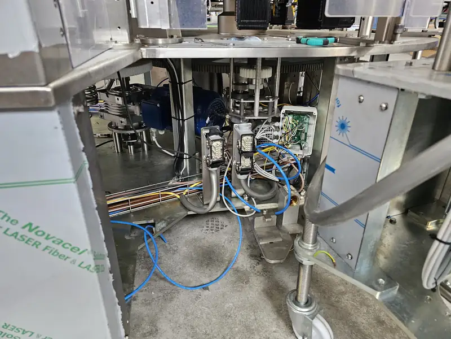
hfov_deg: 73.9
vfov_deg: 58.9
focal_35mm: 23
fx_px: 300
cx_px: 226
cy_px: 170
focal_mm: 6.3
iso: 800
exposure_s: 1/200
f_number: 1.7
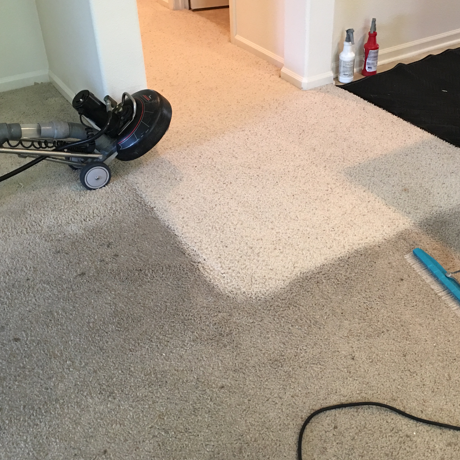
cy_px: 196
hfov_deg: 40.8
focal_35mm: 41
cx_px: 272
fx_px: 616
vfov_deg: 40.8
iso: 80
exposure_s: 1/15
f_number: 2.2
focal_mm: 4.15
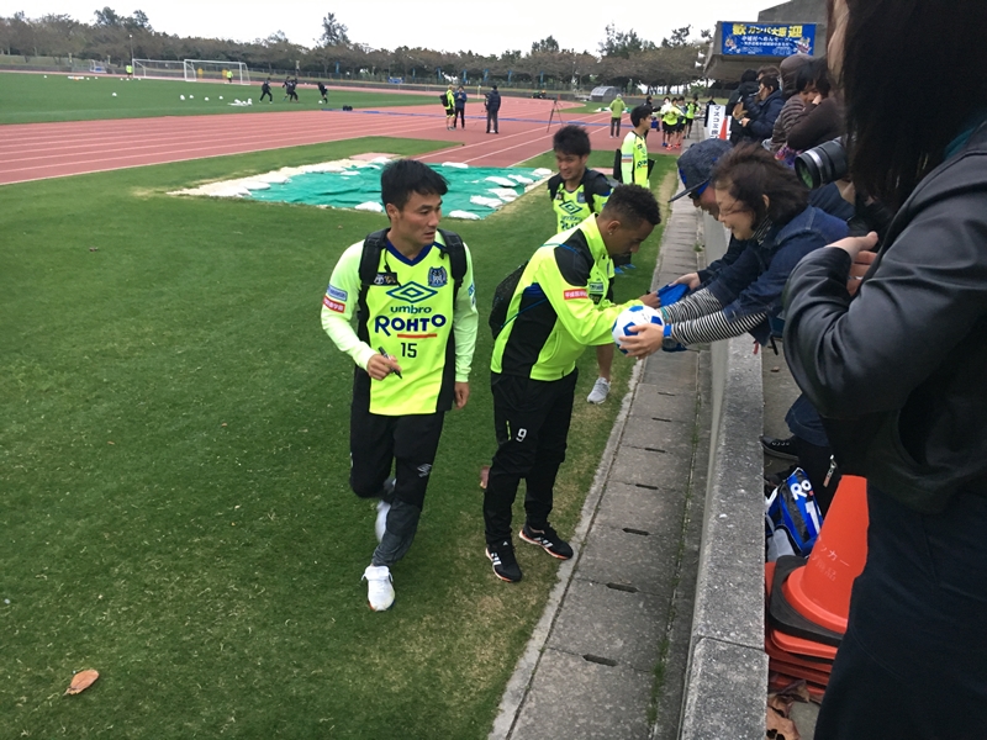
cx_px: 494
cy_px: 370
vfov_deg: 48.2
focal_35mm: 29
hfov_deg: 61.7
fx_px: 827
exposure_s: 1/30
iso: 125
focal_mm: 4.15
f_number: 2.2
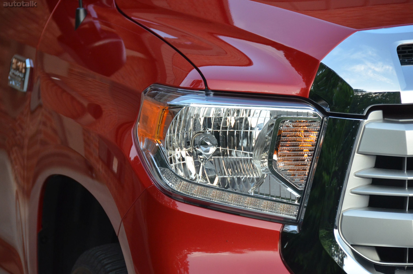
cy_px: 137
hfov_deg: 6.9
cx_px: 206
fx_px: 3435
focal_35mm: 300
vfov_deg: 4.6
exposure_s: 1/500
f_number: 5.6
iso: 1400
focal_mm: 200
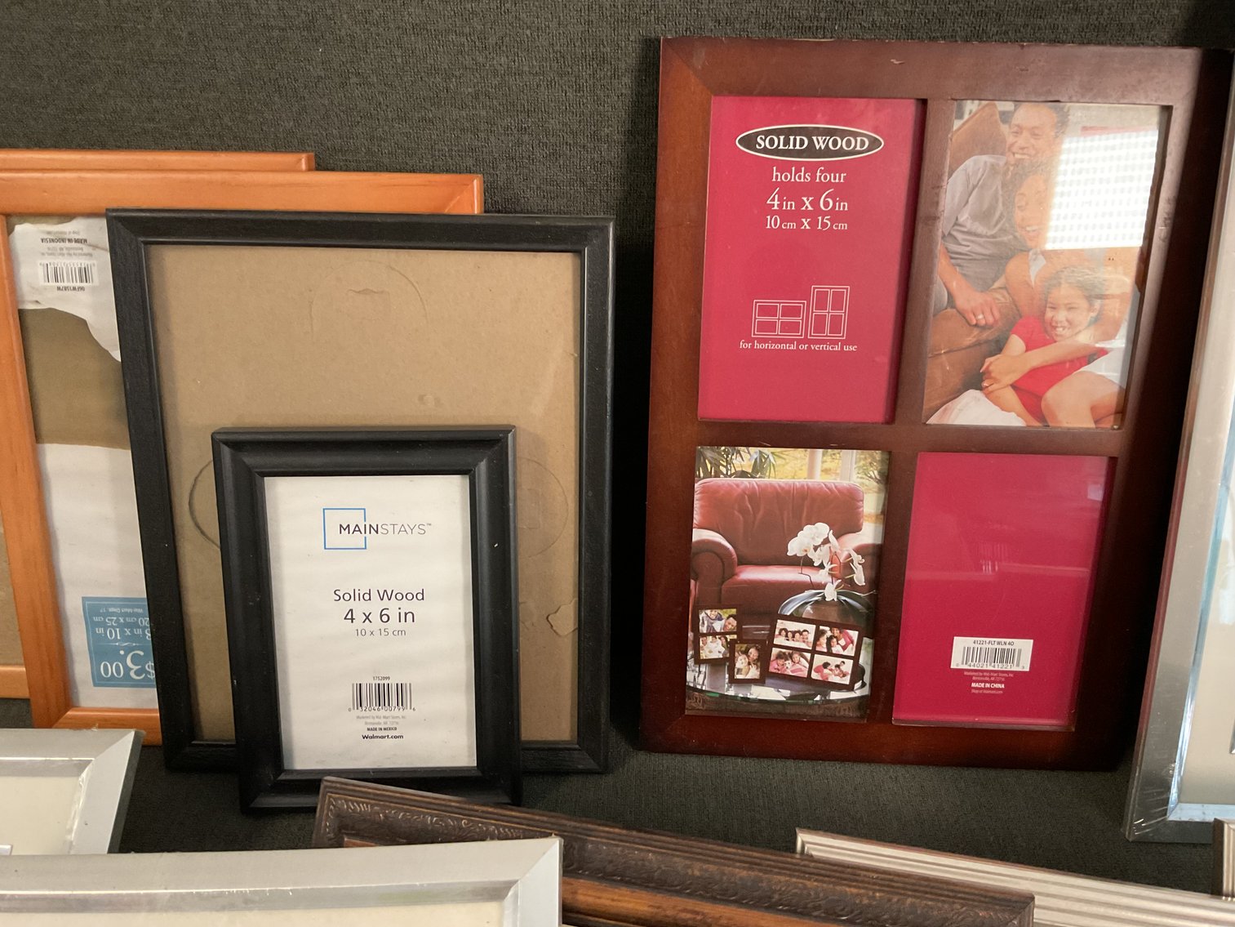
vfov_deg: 48.2
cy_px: 464
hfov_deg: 61.7
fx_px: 1035
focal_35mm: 29
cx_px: 618
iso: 250
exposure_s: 1/60
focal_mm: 3
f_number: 1.8
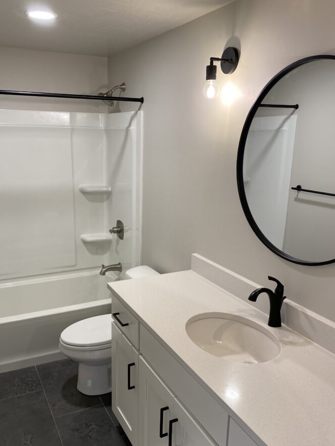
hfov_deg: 46.8
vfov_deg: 59.9
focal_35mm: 30
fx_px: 387
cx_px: 150
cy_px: 242
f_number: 1.8
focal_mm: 4.25
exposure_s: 1/60
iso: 80
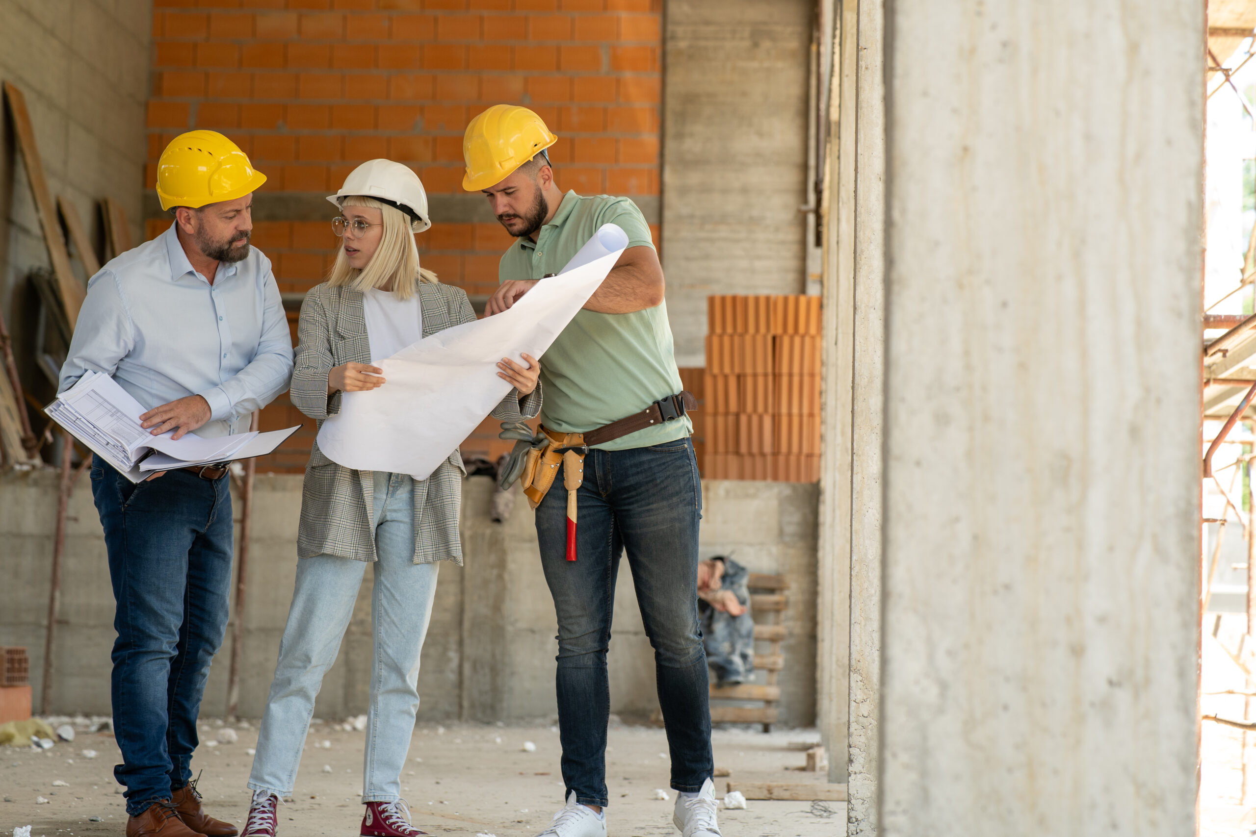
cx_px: 628
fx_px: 2966
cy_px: 418
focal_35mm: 85
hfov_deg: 23.9
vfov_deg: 16.1
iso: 400
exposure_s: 1/320
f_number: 3.5
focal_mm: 85
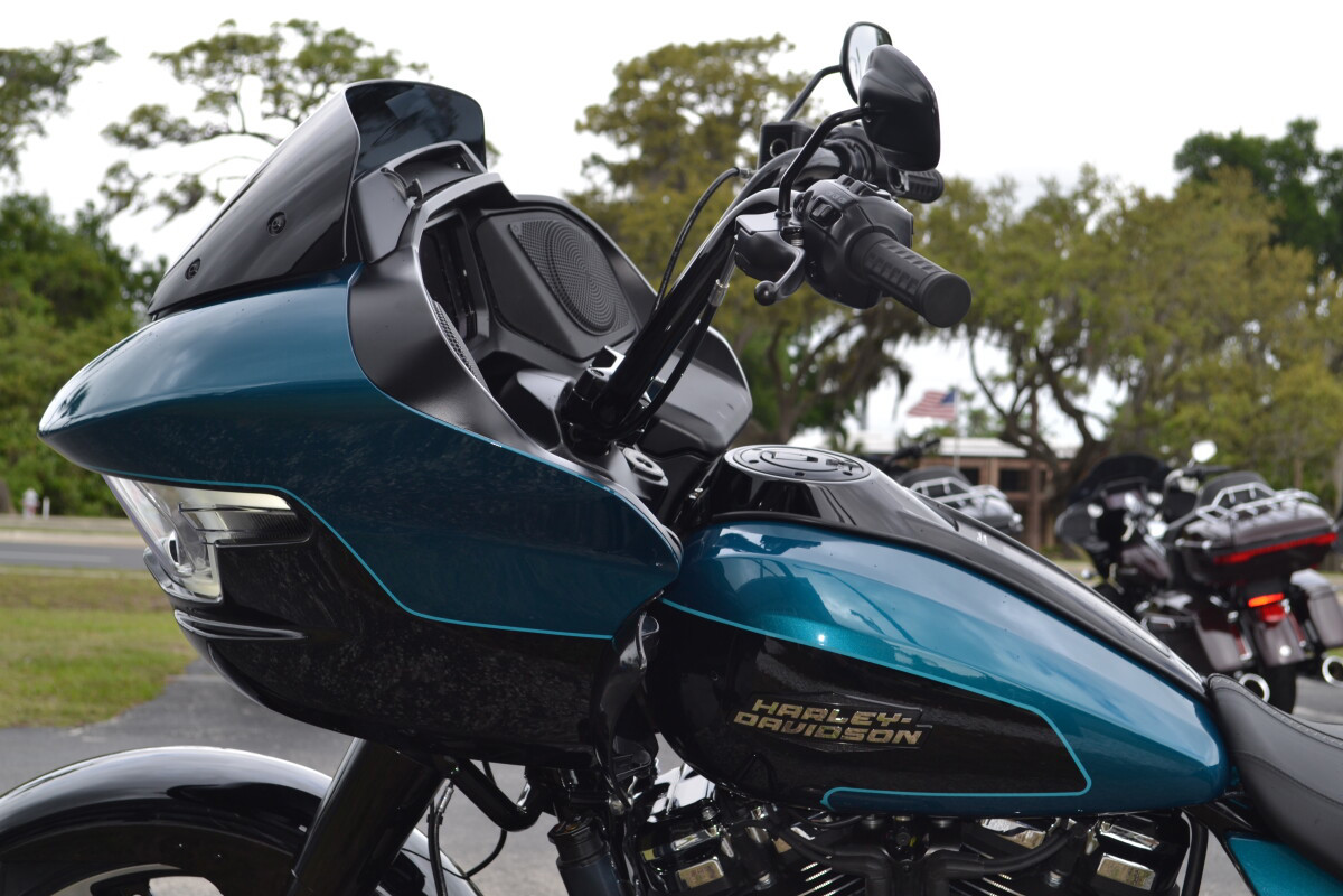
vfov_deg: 21.6
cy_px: 448
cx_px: 672
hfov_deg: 31.9
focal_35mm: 63
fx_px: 2350
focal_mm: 42
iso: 100
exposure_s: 1/200
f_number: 7.1
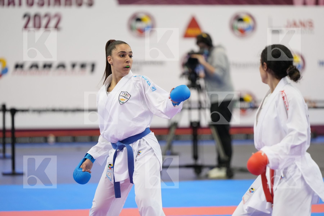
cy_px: 108
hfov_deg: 11.9
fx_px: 1557
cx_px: 162
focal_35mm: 173
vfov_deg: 7.9
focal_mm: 173
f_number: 2.8
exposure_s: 1/1000
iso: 3200
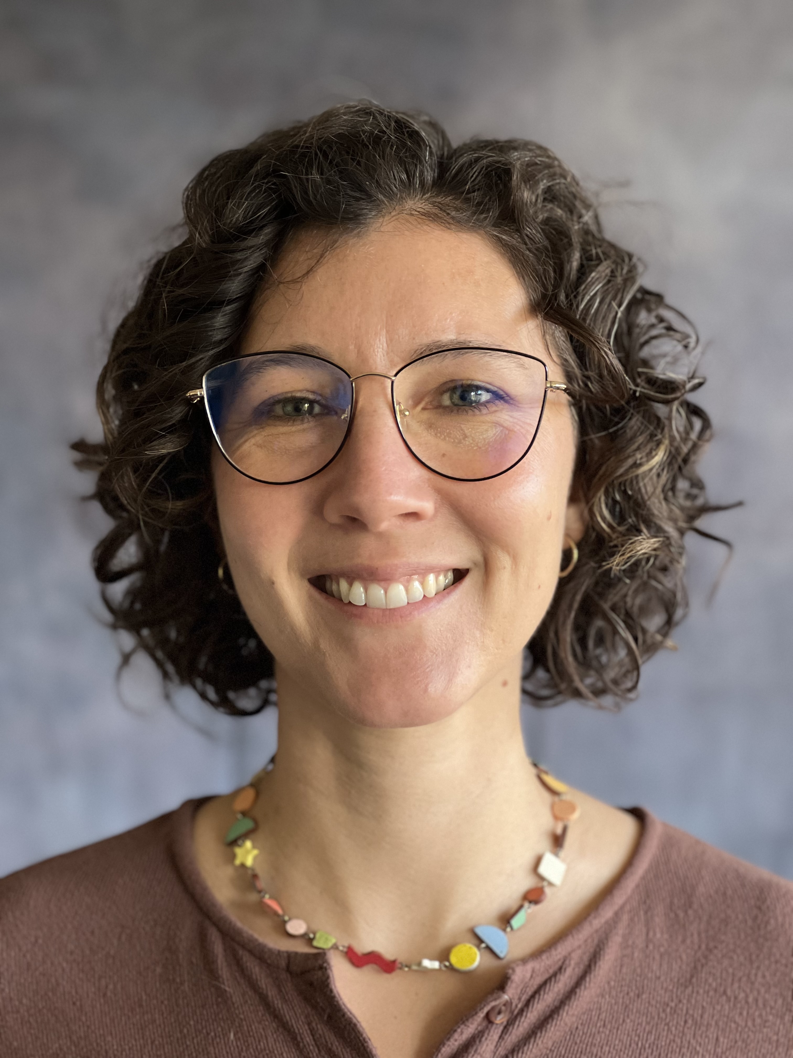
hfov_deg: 19.1
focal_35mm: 77
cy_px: 529
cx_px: 396
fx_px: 2352
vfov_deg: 25.3
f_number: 2.8
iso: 320
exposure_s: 1/40
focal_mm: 9
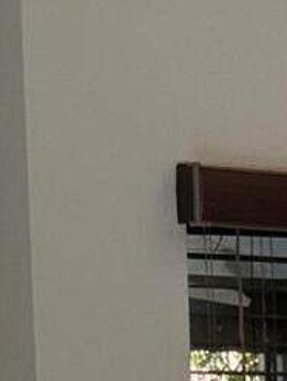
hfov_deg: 4.9
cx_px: 589
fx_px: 3286
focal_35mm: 298
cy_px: 1010
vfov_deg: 6.3
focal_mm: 6.76
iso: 125
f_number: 1.78
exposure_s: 1/170
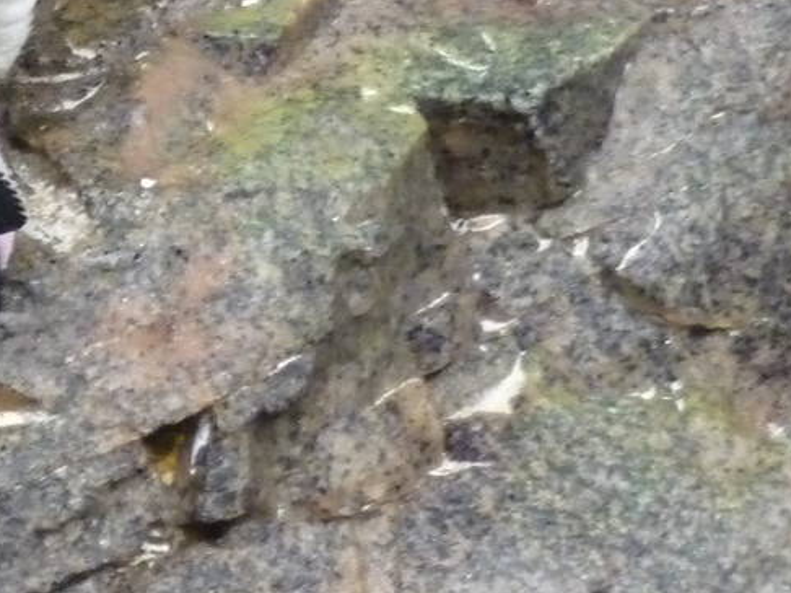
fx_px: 11054
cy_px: -42
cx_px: -374
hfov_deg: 4.1
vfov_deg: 3.1
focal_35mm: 484
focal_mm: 25.2
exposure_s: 1/40
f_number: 4.8
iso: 800
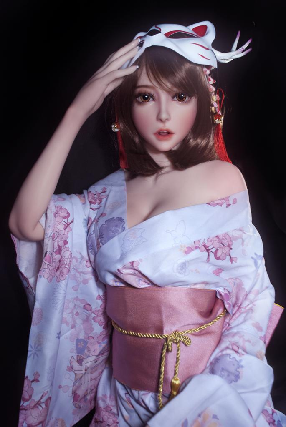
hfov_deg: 10.2
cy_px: 214
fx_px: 1605
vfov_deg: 15.2
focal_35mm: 135
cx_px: 143
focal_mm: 90
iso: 500
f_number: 5.6
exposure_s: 1/50
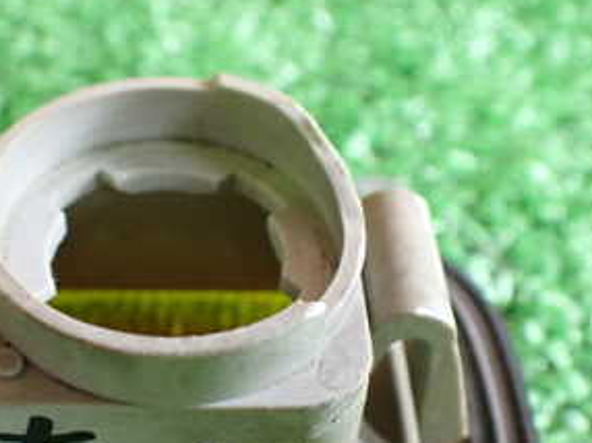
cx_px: 184
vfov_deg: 23.1
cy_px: 325
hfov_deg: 30.5
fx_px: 1077
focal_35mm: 63
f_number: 2.3
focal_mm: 5.4
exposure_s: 1/30
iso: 1000
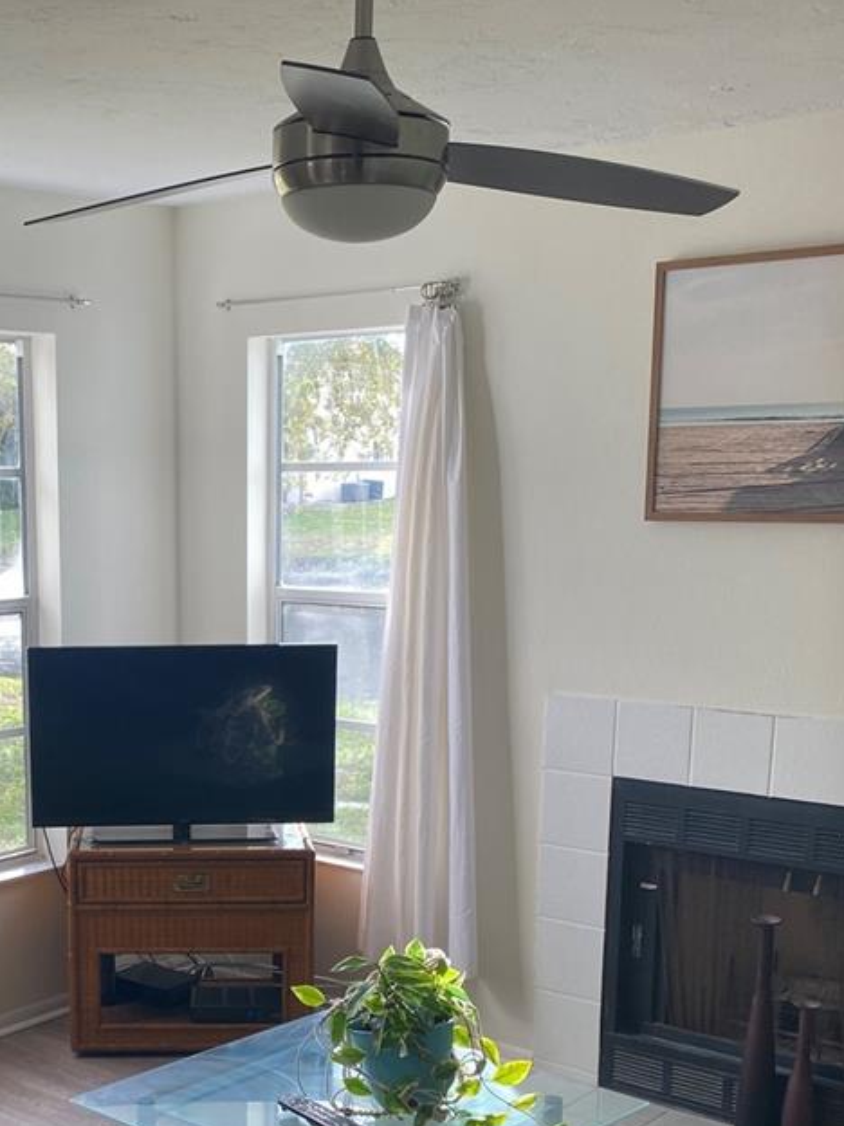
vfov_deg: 37.2
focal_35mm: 50
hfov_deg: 28.5
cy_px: 846
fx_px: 1625
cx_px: 162
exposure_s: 1/148
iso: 32
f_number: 1.8
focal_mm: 4.25
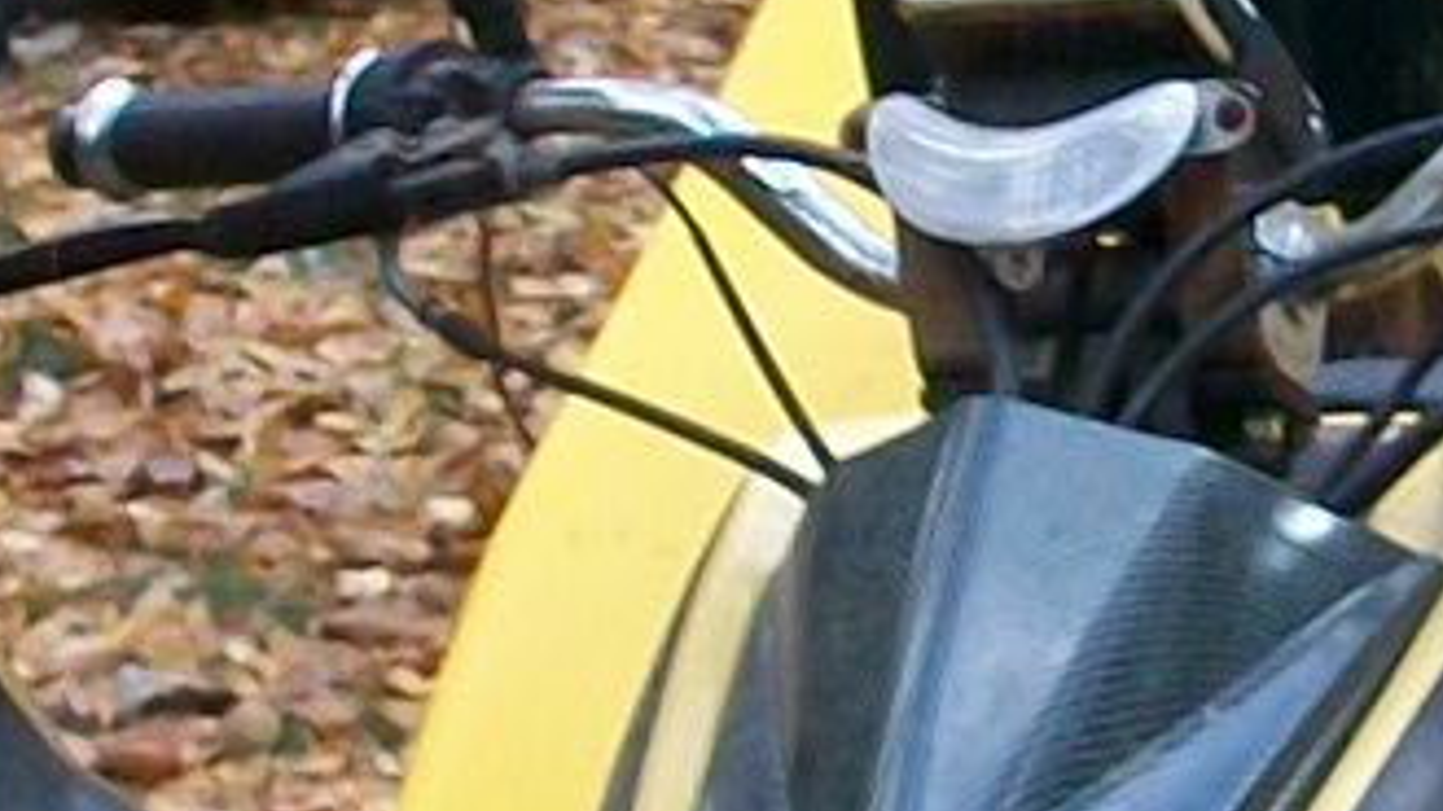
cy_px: 811
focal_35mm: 217
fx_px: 8302
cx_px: 1417
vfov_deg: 5.6
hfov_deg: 9.9
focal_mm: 5.7
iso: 64
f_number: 2.8
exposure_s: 1/60
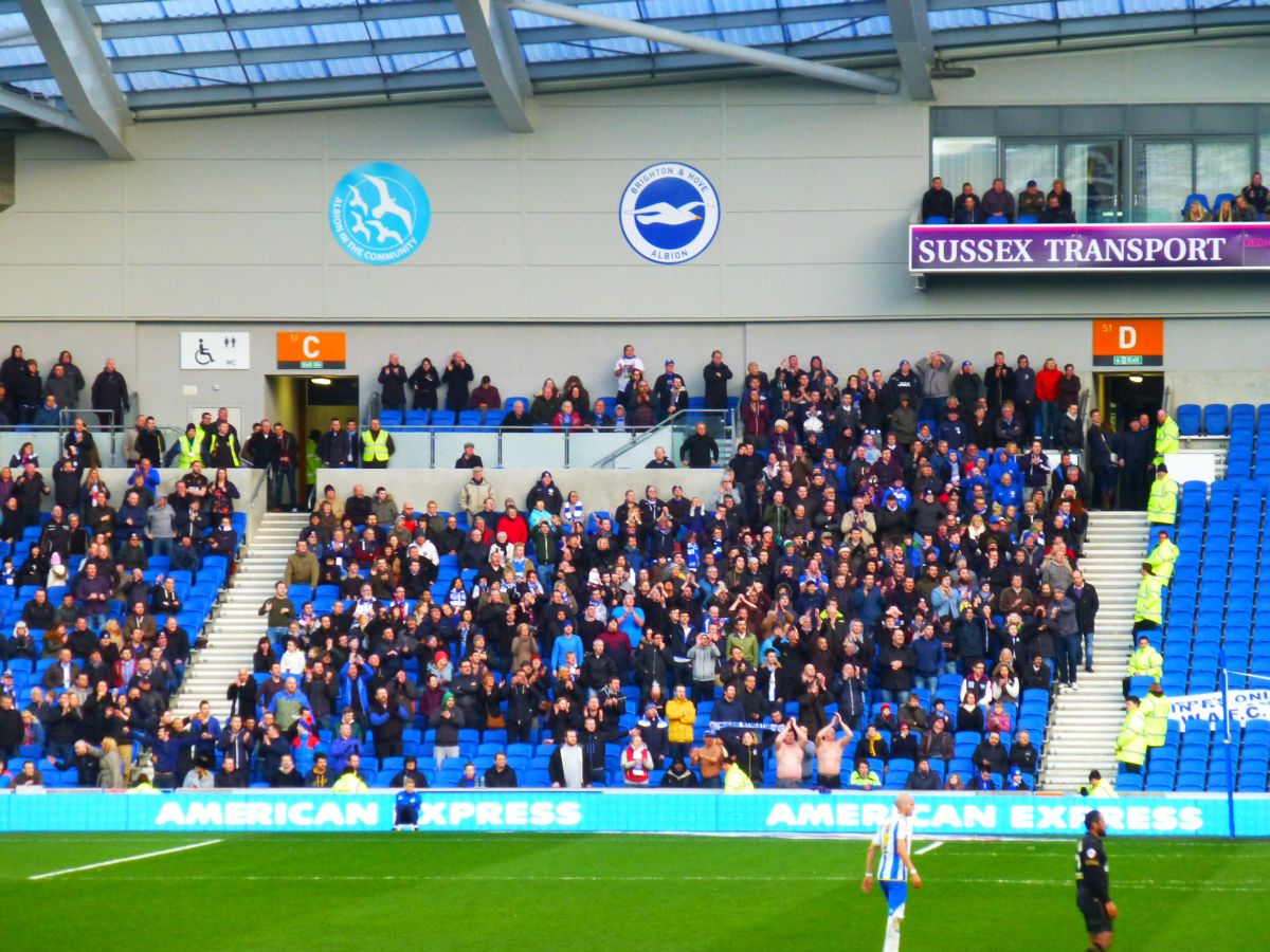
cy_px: 476
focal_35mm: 231
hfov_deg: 8.6
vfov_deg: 6.4
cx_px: 635
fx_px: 8475
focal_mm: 41.3
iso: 400
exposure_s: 1/50
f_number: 5.6
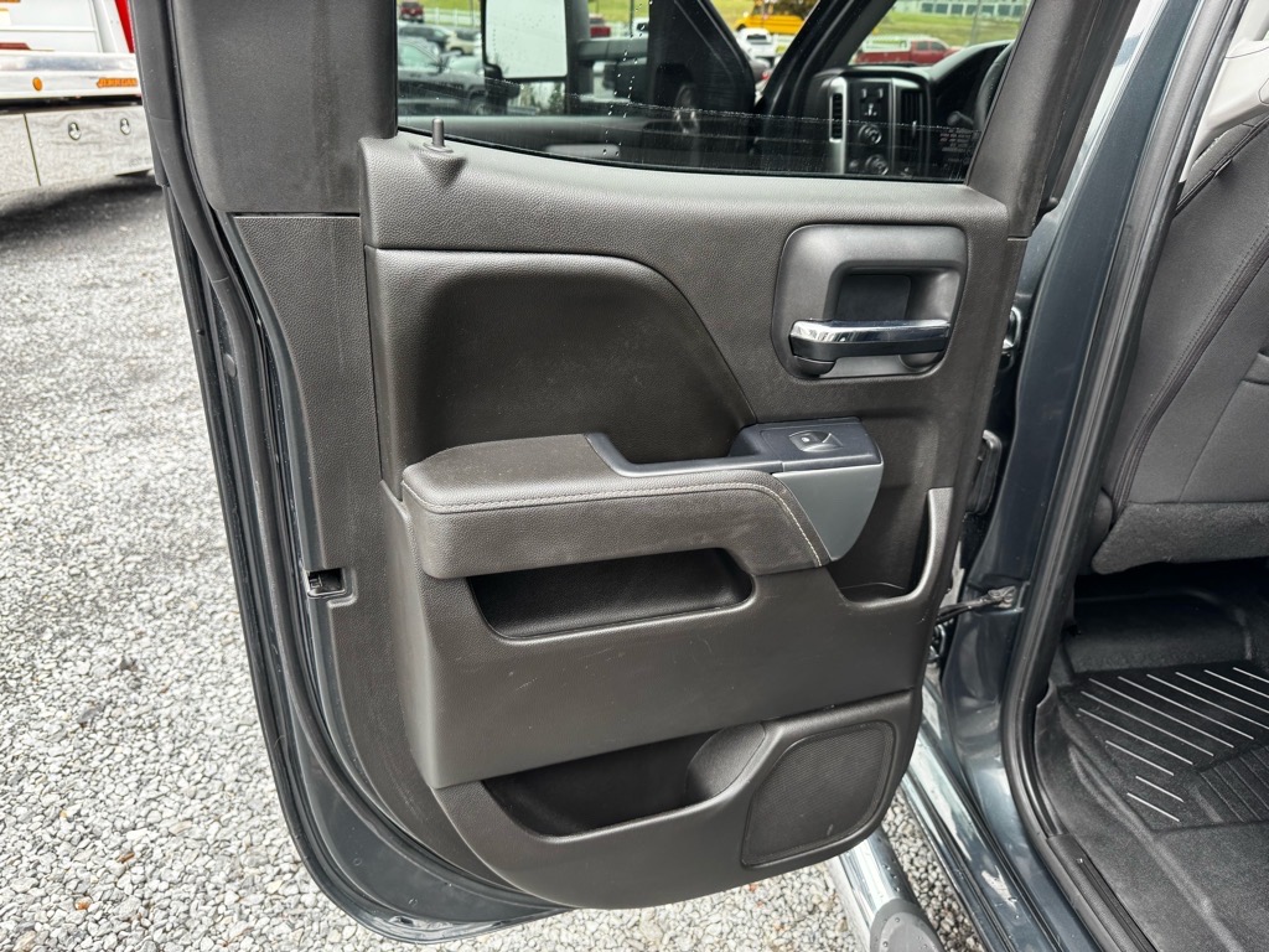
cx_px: 634
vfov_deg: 56.8
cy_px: 476
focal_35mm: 24
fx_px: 880
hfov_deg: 71.6
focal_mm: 6.76
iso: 125
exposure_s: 1/121
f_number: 1.78
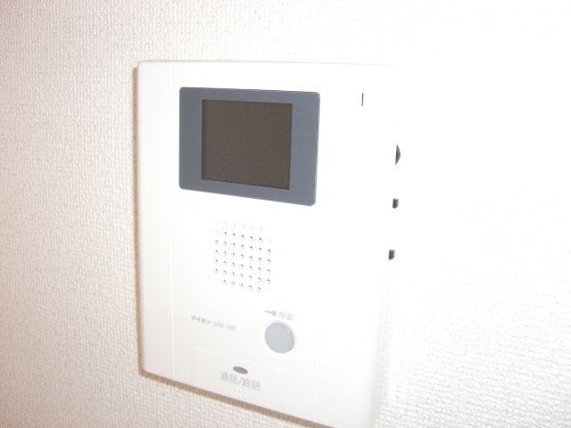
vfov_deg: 37.7
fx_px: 627
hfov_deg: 49.0
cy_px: 214
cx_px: 286
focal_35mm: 38
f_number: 2.7
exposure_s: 1/100
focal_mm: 6.2
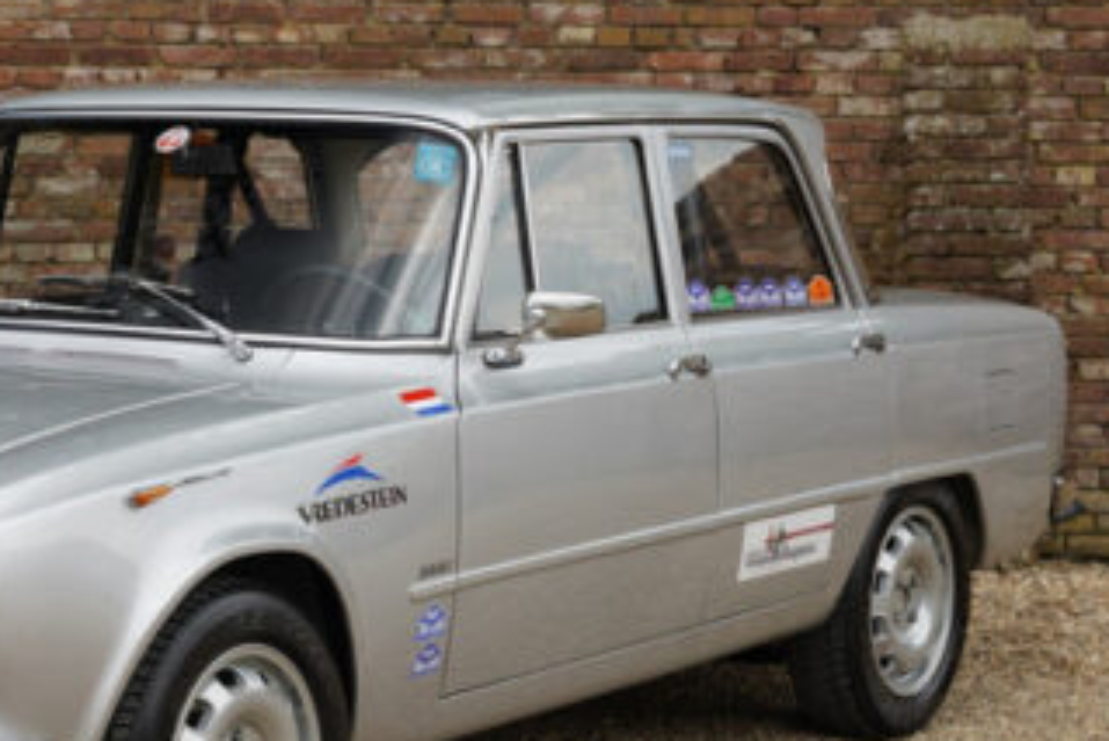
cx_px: 198
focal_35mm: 112
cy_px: 397
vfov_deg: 12.2
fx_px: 3456
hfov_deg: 18.0
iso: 100
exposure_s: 1/100
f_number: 6.3
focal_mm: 59.6
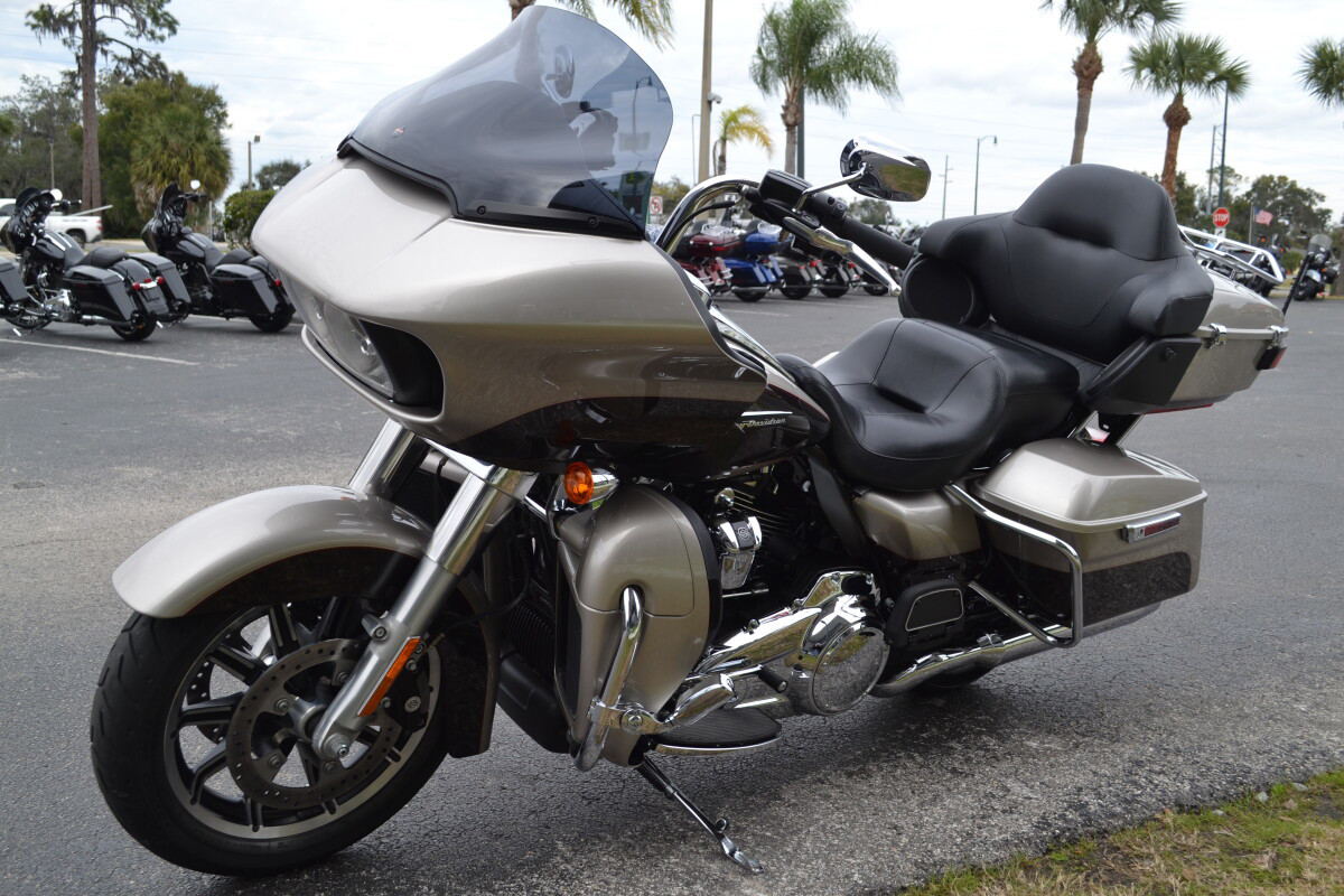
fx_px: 1344
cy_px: 448
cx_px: 672
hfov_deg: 53.1
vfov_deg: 36.9
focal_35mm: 36
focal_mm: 24
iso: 100
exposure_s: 1/160
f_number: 6.3
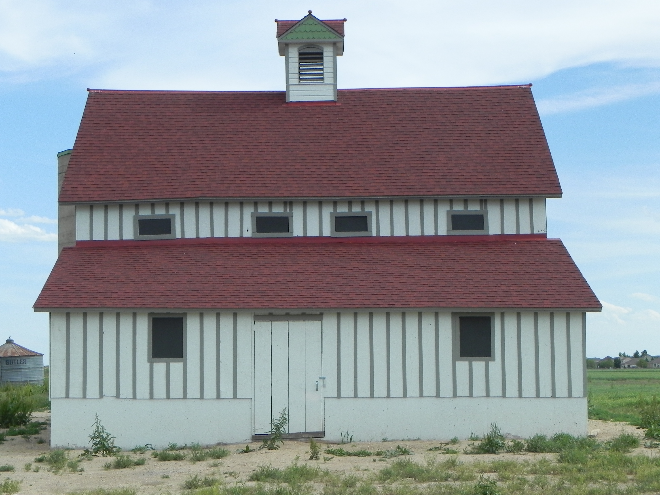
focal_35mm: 75
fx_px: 1430
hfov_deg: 26.0
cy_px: 248
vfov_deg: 19.6
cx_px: 330
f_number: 7.1
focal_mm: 13.4
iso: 160
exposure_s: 1/402
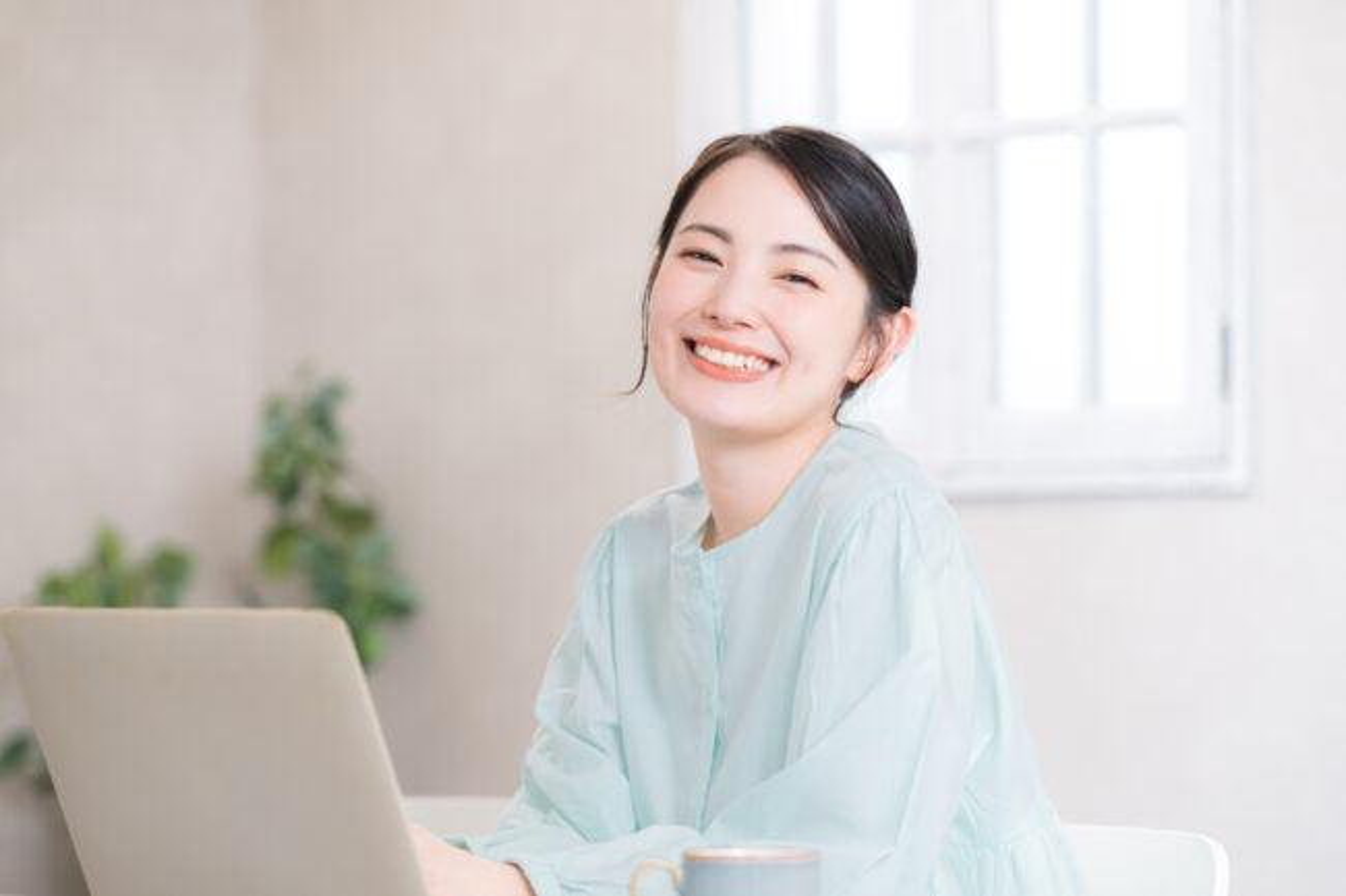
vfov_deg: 10.5
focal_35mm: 130
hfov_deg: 15.8
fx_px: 4859
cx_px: 673
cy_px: 448
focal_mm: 130
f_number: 3.5
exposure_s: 1/320
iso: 2000
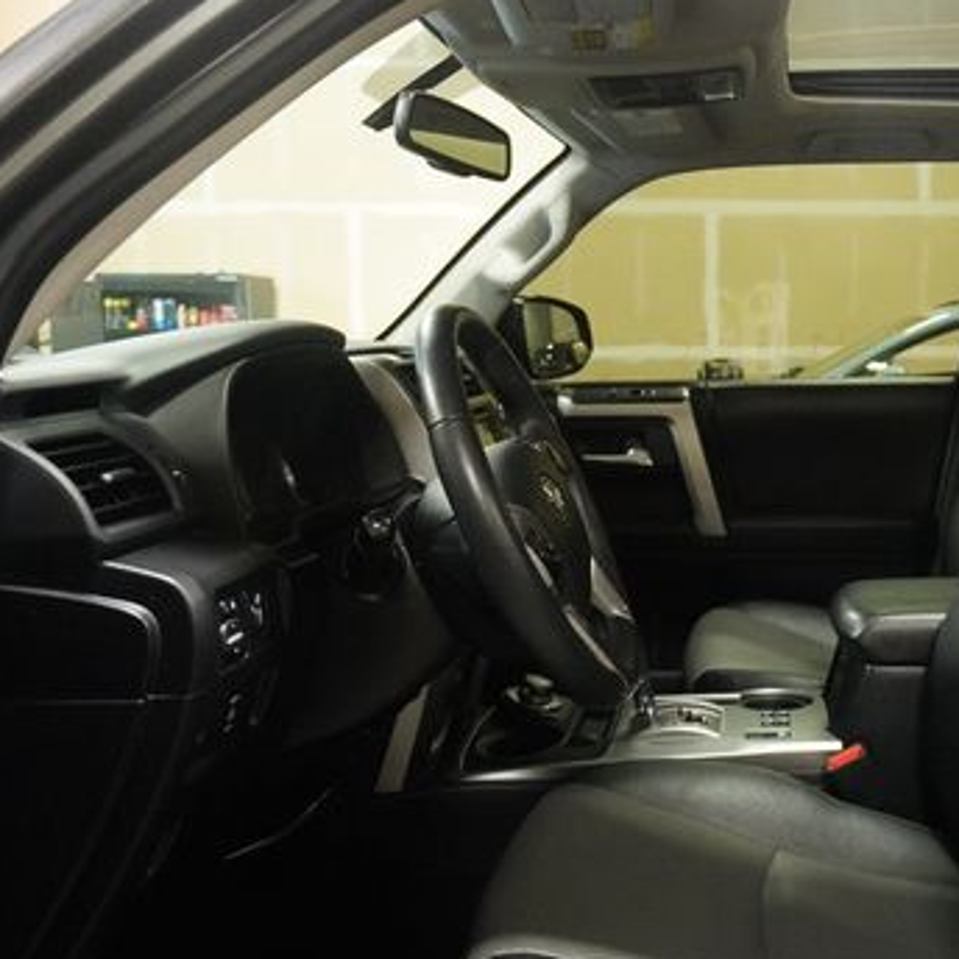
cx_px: 795
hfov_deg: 41.6
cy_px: 450
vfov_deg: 43.8
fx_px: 1191
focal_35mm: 38
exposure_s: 1/100
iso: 6400
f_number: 3.5
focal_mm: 16
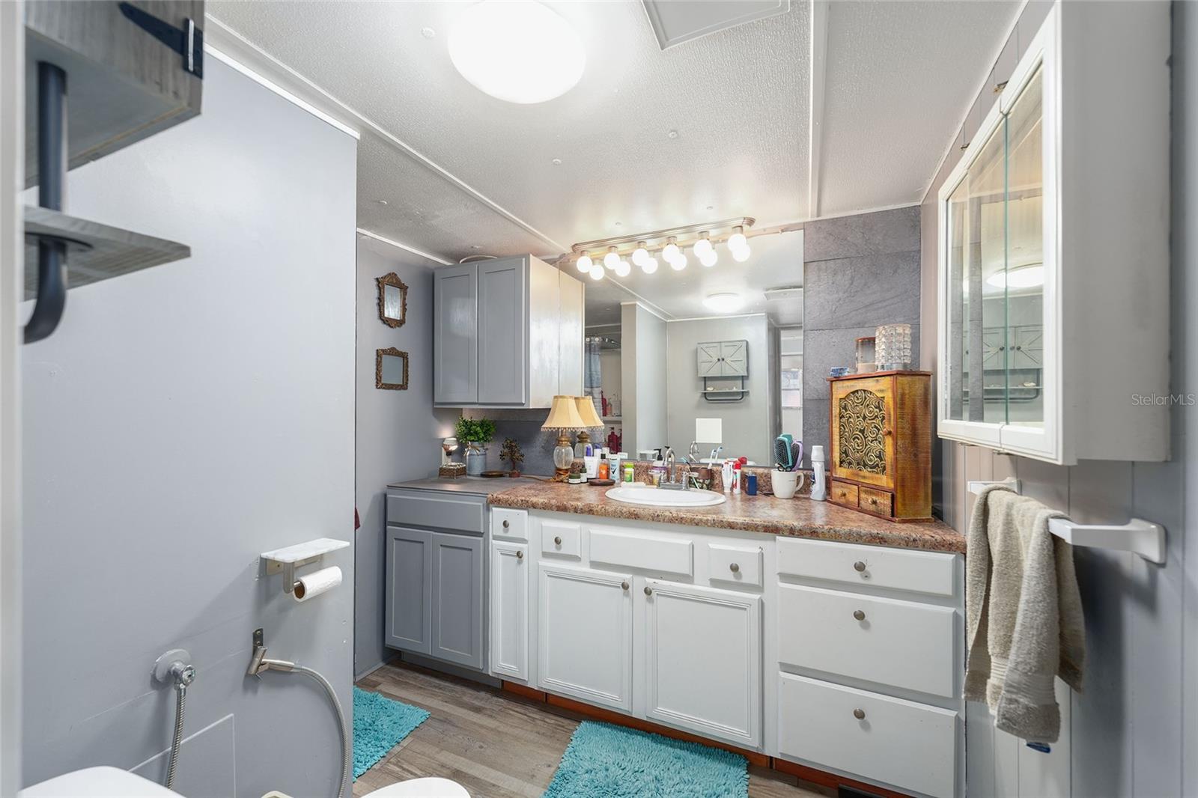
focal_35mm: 14
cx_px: 599
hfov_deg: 104.3
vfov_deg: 81.2
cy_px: 399
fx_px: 466
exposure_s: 1/5
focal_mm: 14
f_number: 5.6
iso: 400
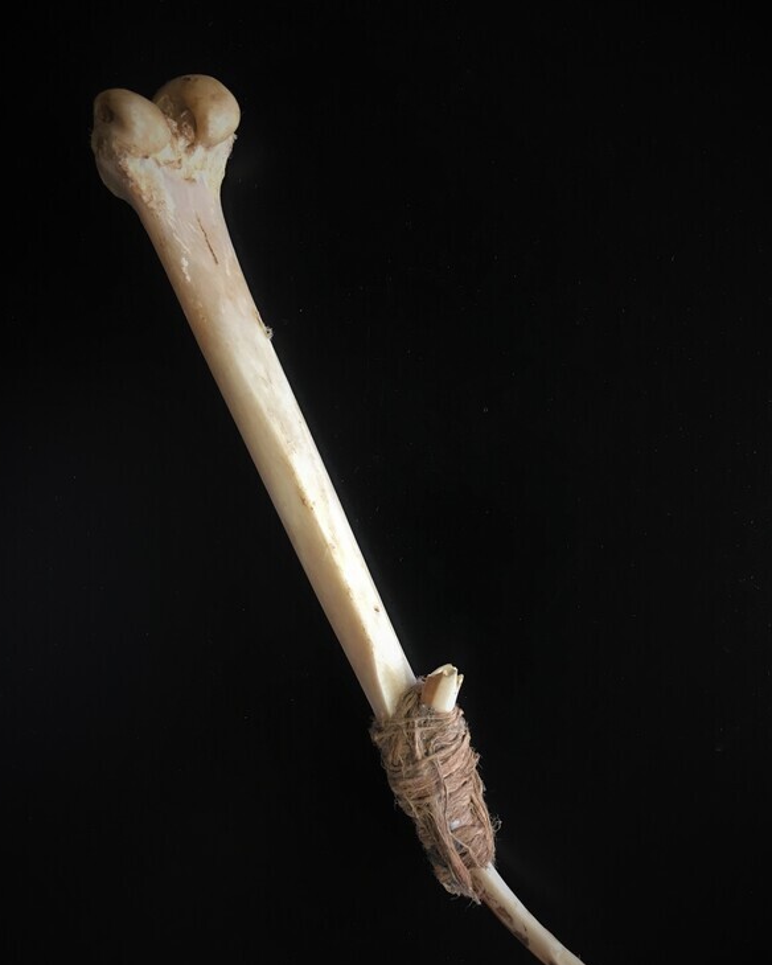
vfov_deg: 57.1
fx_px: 885
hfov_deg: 47.1
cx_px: 377
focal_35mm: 31
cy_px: 527
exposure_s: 1/33
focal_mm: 4.15
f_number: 2.2
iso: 100
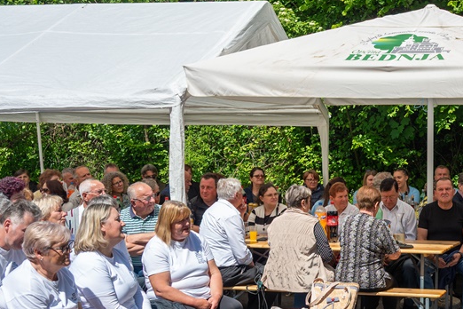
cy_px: 202
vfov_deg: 19.7
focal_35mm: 69
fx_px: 887
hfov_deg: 27.7
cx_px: 449
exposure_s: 1/1000
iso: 100
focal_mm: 30
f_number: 4
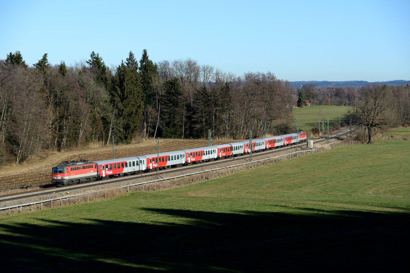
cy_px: 136
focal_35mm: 112
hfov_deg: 18.3
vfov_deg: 12.2
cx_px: 205
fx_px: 1275
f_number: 6.3
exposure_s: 1/1250
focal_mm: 112
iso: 200
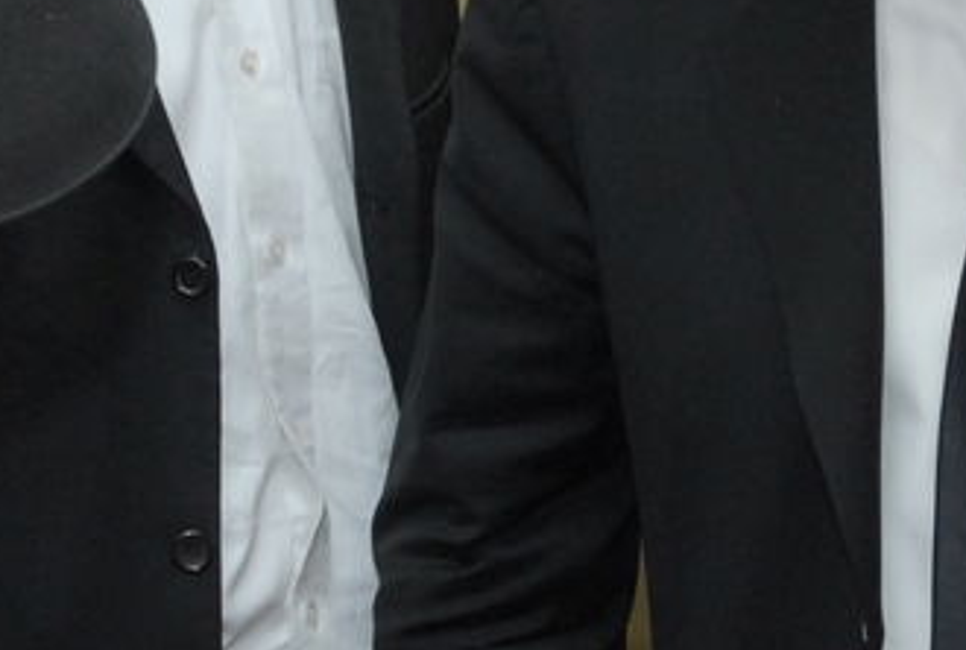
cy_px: 438
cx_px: 670
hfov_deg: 10.4
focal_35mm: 197
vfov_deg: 7.0
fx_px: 5304
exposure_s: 1/60
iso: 400
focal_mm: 31
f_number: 5
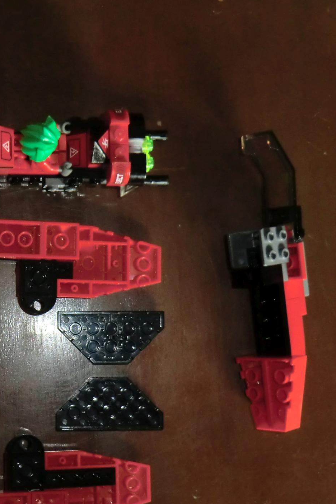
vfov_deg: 31.4
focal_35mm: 64
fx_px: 896
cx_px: -7
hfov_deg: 20.5
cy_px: 289
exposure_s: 1/8
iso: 400
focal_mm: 7.1
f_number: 3.8
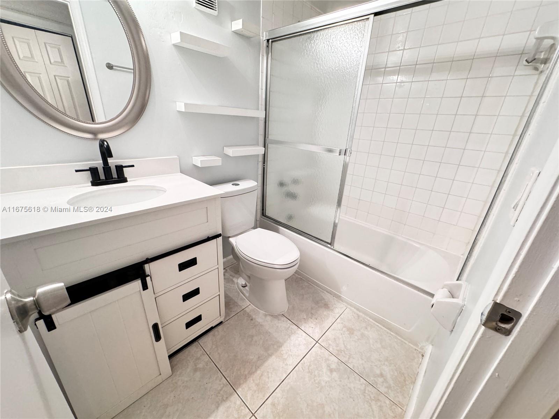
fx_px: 226
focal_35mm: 14
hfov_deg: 102.1
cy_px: 210
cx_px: 280
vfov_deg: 85.7
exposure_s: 1/60
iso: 500
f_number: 2.2
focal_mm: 2.22
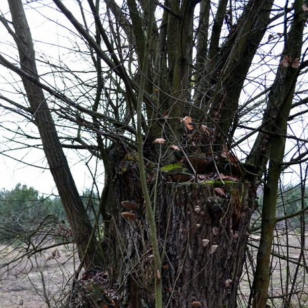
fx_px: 574
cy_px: 213
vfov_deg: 29.8
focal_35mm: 57
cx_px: 162
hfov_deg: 30.0
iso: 800
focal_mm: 26
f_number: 5.6
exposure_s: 1/60
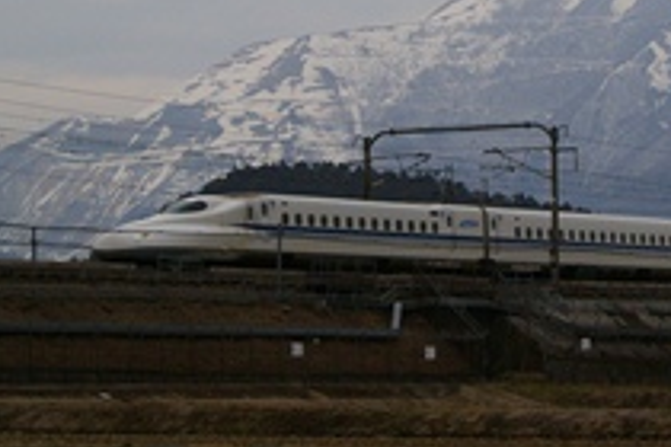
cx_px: 510
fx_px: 3300
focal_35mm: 177
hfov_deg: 11.6
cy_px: 54
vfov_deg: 7.7
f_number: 8
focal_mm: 55
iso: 400
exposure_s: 1/250
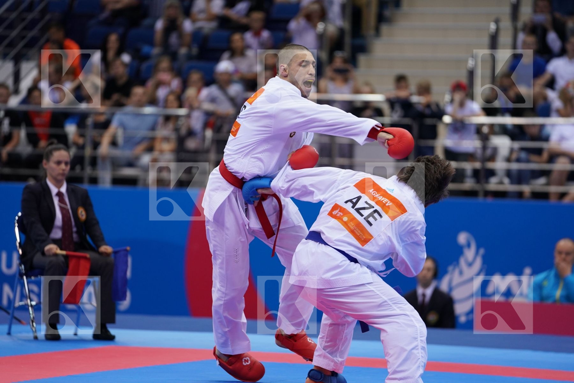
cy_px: 192
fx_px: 3157
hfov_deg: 10.4
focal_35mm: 198
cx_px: 287
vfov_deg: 6.9
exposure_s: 1/1000
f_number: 2.8
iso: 1000
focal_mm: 198
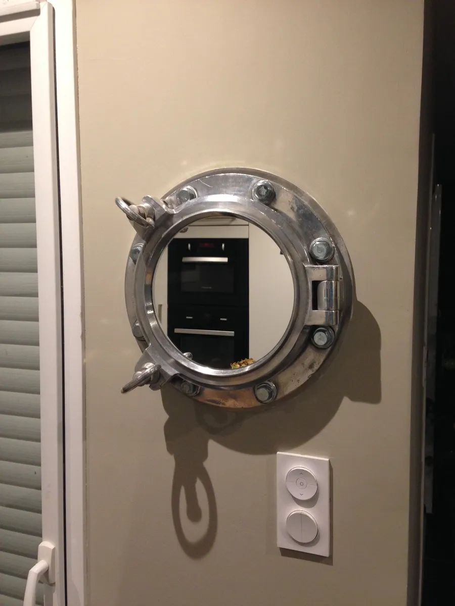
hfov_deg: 42.9
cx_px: 228
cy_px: 303
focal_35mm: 33
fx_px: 578
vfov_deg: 55.4
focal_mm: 4.12
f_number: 2.4
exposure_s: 1/20
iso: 160
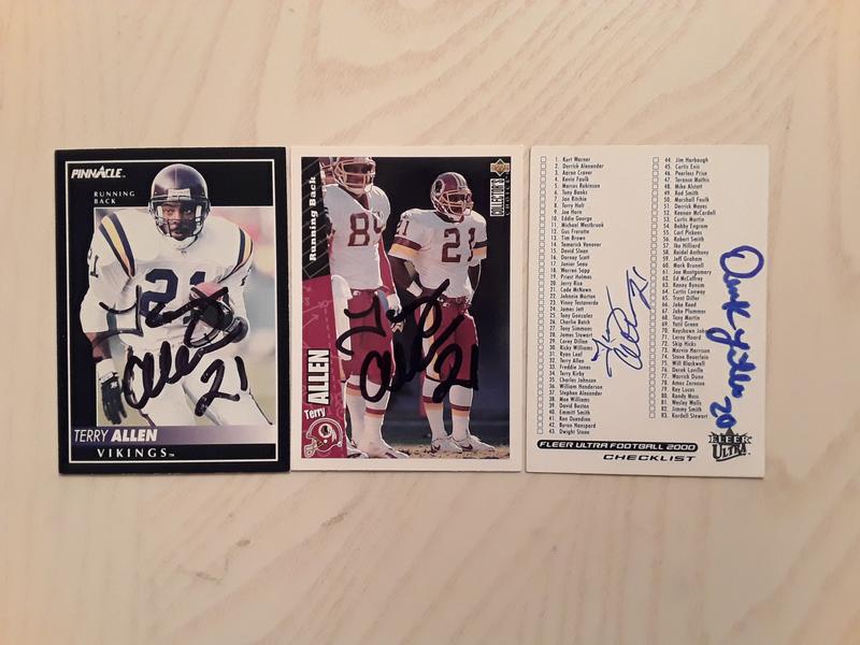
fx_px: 671
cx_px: 430
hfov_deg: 65.3
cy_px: 322
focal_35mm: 27
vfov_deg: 51.4
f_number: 1.9
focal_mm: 2.91
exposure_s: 1/15
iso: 160
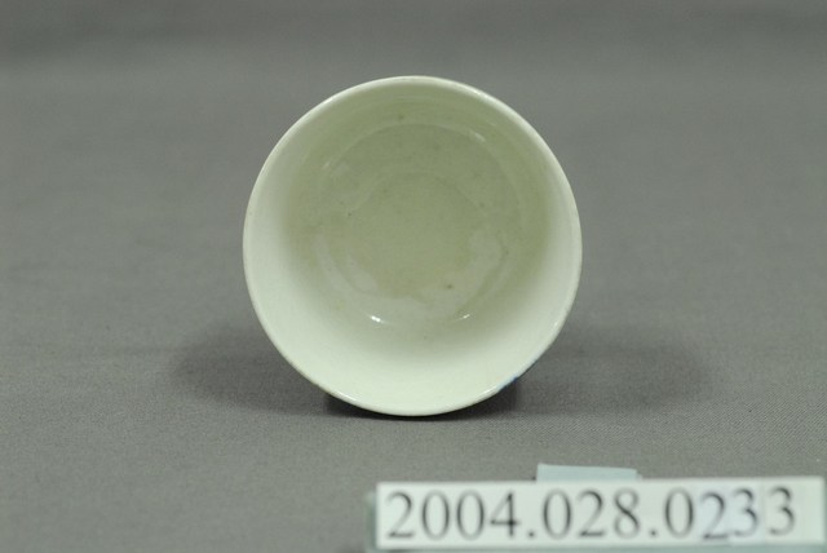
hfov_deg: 22.6
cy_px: 276
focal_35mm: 90
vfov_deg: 15.2
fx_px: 2069
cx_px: 414
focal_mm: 60
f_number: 8
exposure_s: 1/10
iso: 1000
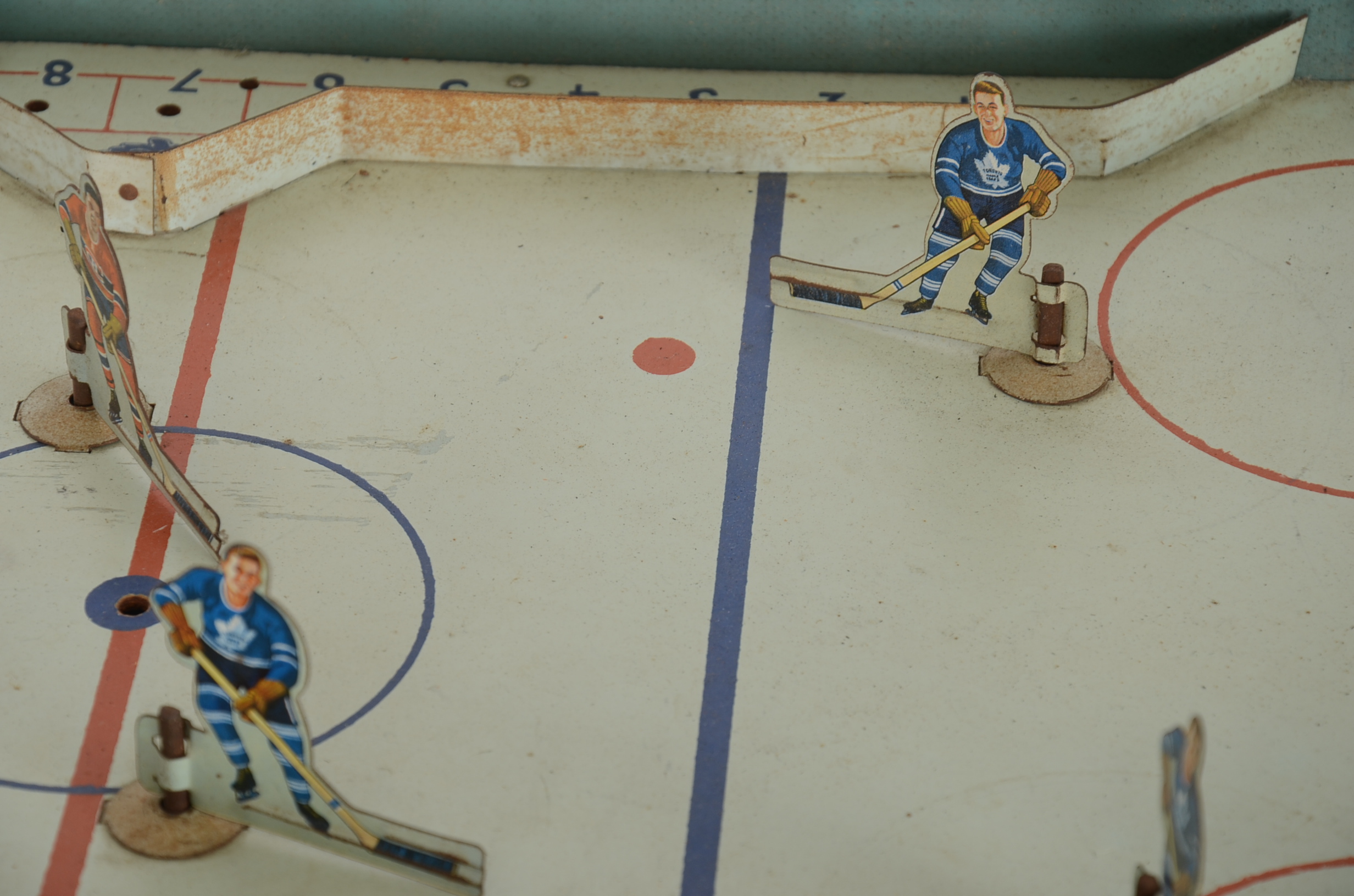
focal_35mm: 158
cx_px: 677
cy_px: 448
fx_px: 5911
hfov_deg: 13.1
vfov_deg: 8.7
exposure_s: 1/160
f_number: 9
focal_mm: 105
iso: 125
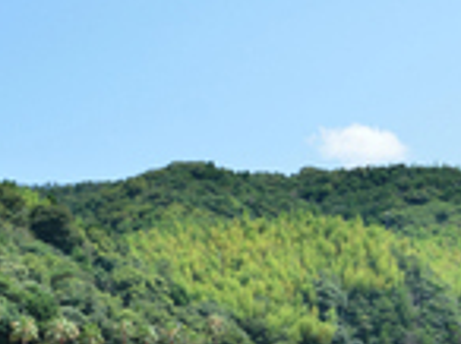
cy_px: 442
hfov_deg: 25.4
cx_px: -51
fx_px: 944
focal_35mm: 71
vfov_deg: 19.2
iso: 200
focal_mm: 16
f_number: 6.3
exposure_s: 1/640
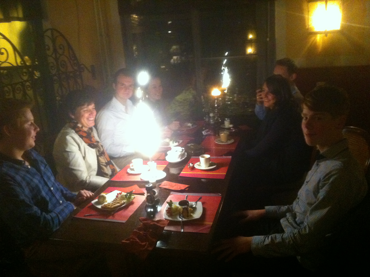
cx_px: 185
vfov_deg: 40.6
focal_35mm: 35
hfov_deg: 52.7
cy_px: 138
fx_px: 374
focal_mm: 3.85
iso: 800
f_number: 2.8
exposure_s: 1/17
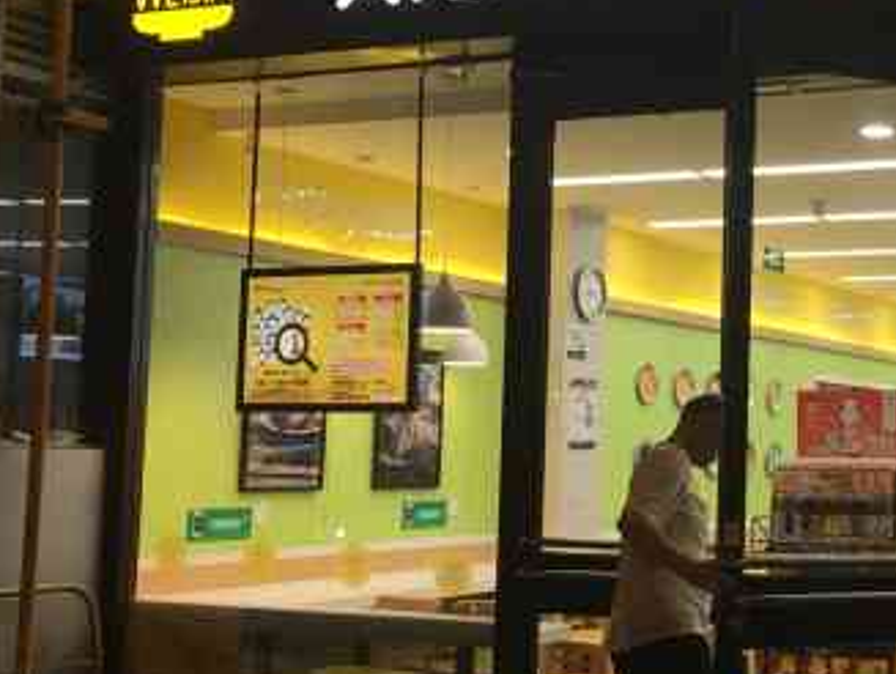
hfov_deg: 29.5
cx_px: 847
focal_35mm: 62
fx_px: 1607
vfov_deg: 23.7
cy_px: 336
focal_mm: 4.15
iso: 25
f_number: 2.2
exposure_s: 1/33
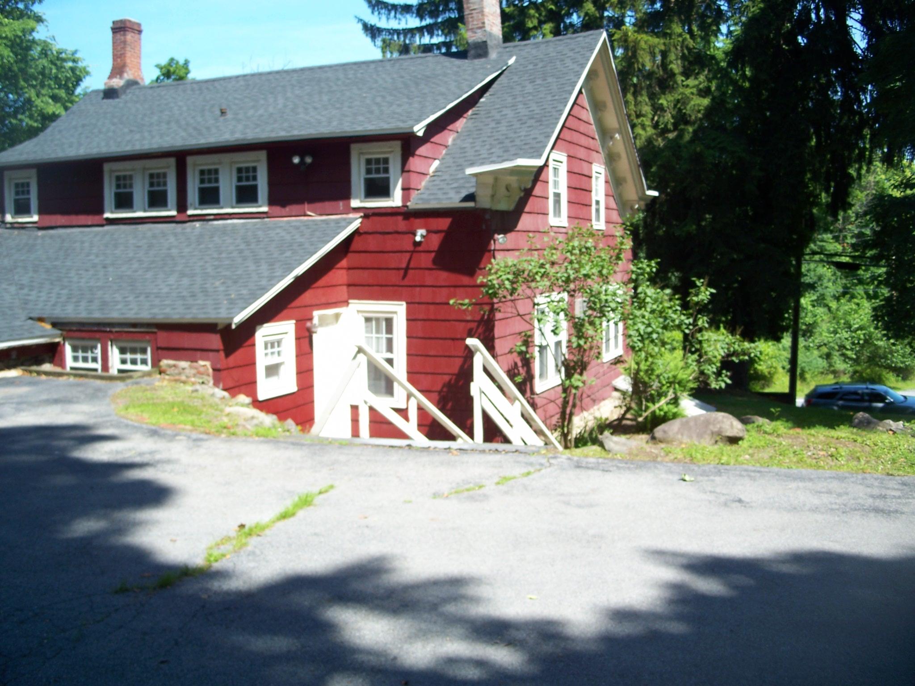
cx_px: 458
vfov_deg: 38.7
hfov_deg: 50.1
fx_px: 978
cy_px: 343
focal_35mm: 37
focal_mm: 7.8
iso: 64
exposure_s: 1/400
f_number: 2.8
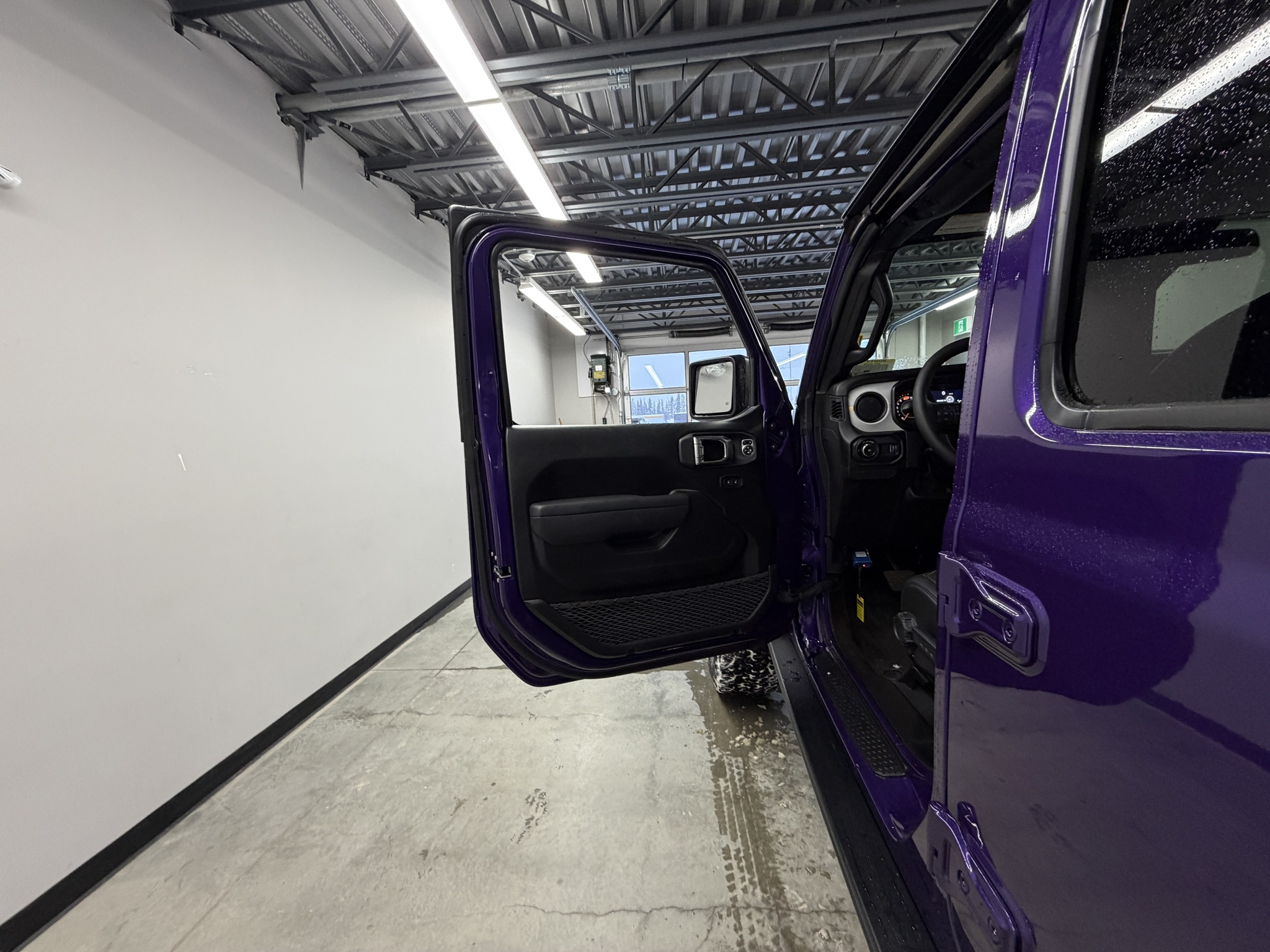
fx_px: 514
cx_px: 635
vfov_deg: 85.7
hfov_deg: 102.1
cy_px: 476
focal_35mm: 14
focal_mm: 2.22
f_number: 2.2
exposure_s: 1/109
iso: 320
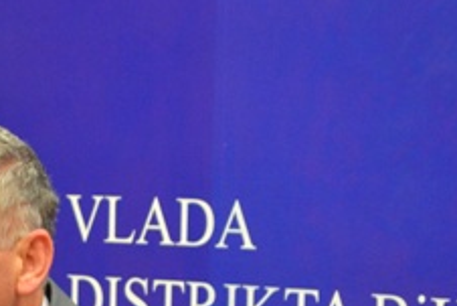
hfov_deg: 9.5
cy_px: 380
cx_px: -121
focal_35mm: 212
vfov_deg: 6.4
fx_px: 2693
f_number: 5.6
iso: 1800
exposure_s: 1/30
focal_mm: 50
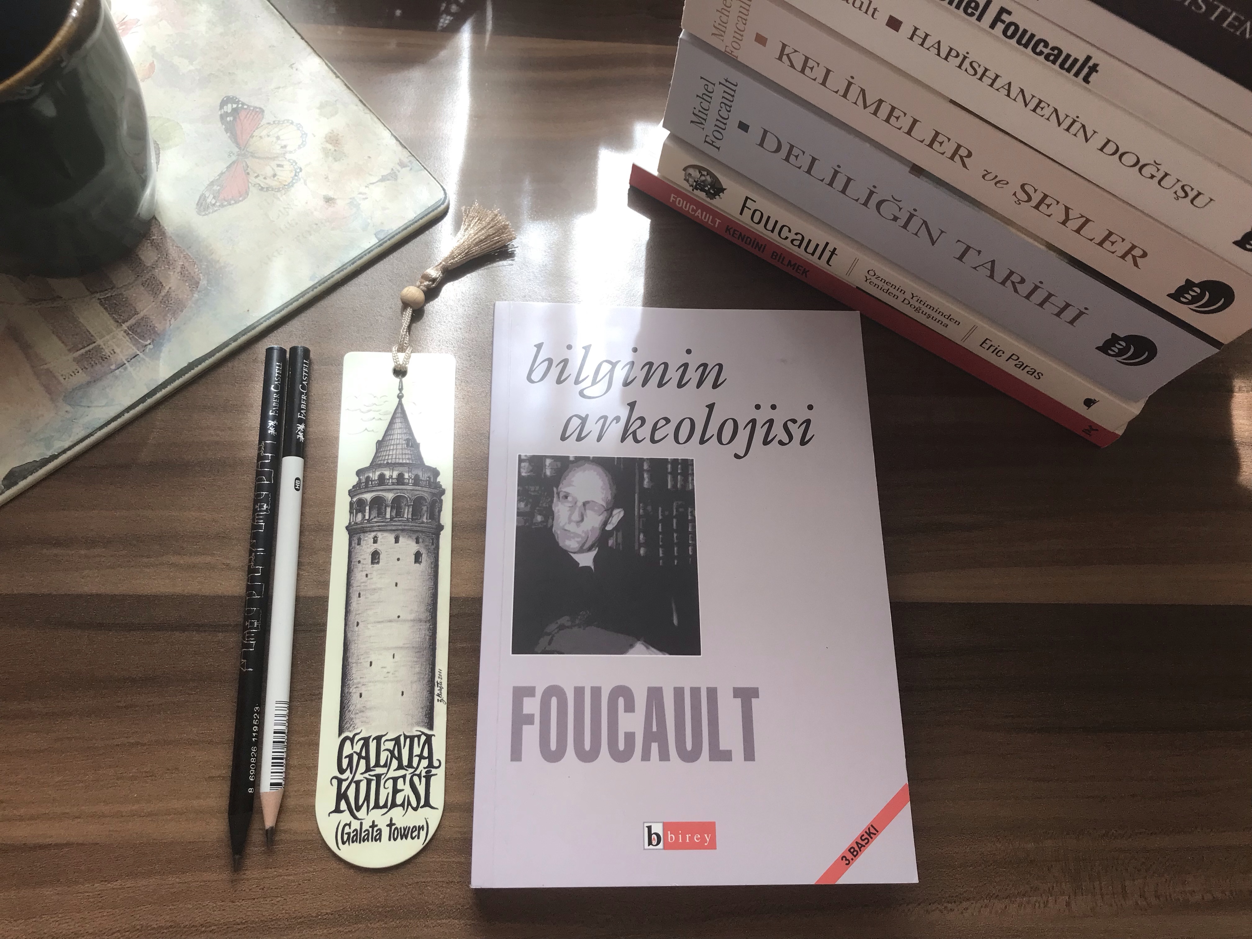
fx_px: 1013
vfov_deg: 49.7
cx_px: 626
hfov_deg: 63.4
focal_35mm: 28
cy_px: 470
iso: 20
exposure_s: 1/113
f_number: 1.8
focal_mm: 3.99
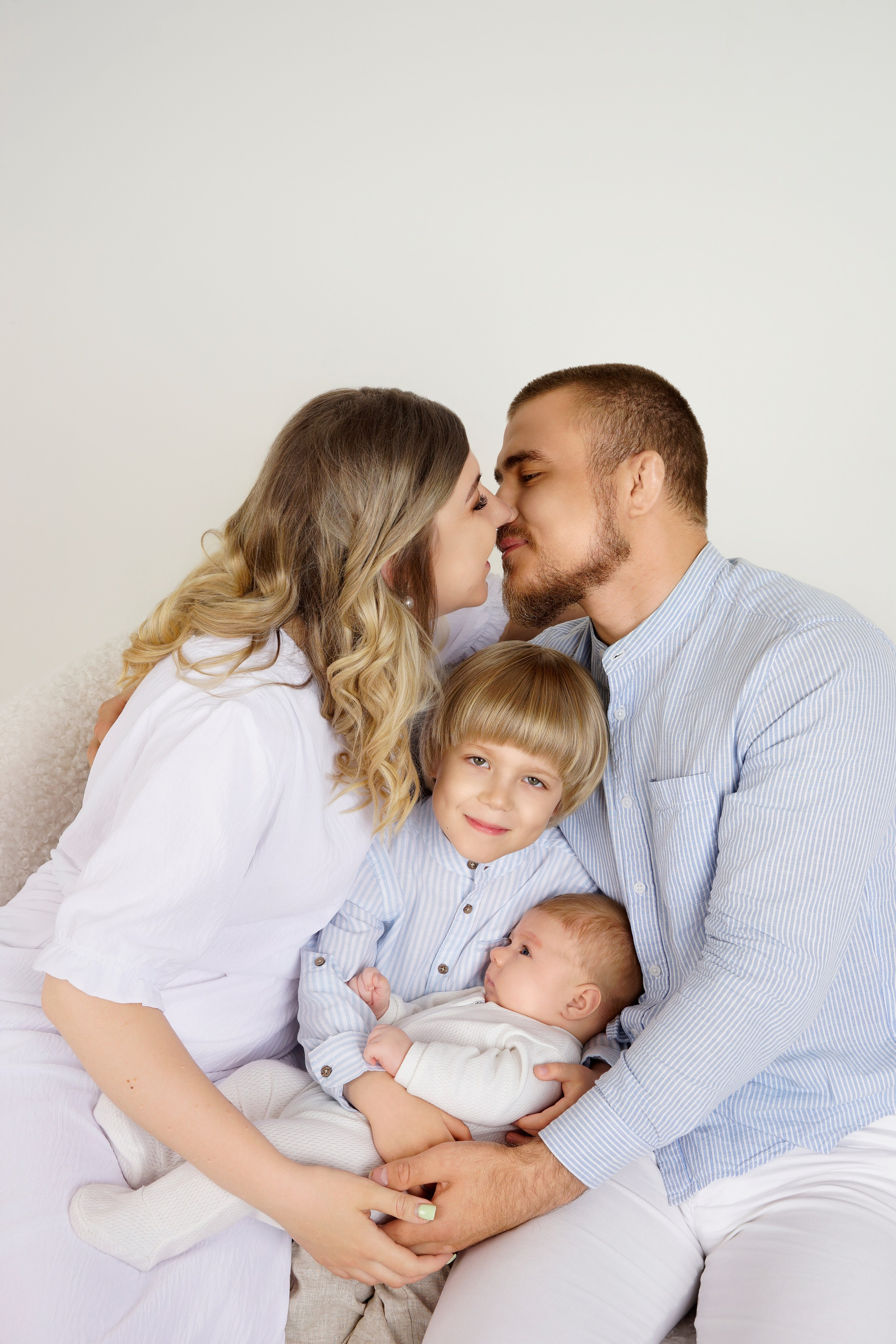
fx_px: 1307
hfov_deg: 37.9
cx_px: 448
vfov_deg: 54.4
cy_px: 672
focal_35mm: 35
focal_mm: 35
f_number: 7.1
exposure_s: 1/100
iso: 100
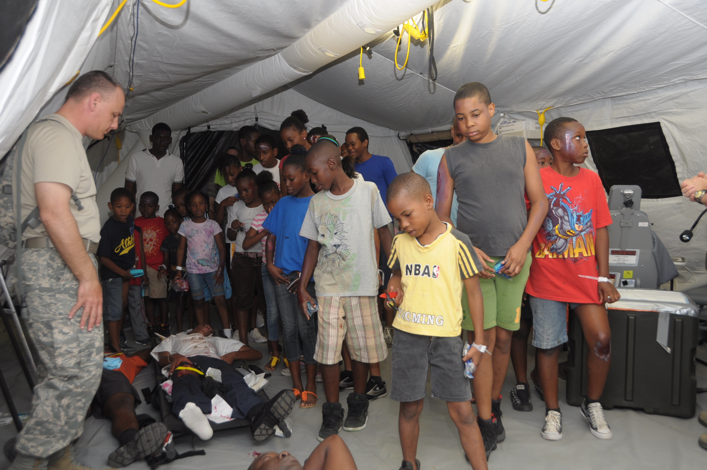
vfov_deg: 39.9
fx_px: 647
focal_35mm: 33
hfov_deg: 57.3
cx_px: 354
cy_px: 235
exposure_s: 1/60
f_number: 5
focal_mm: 22
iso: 400
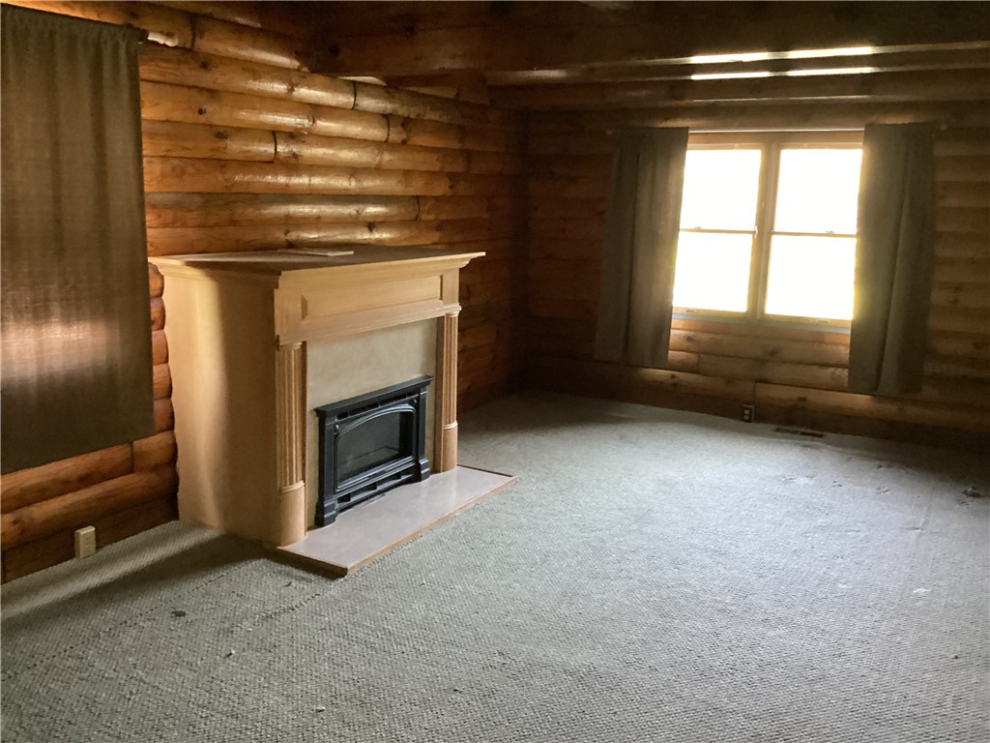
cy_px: 372
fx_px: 887
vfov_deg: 45.4
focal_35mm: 31
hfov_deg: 58.4
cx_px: 495
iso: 800
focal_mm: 3.3
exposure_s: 1/30
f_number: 2.4
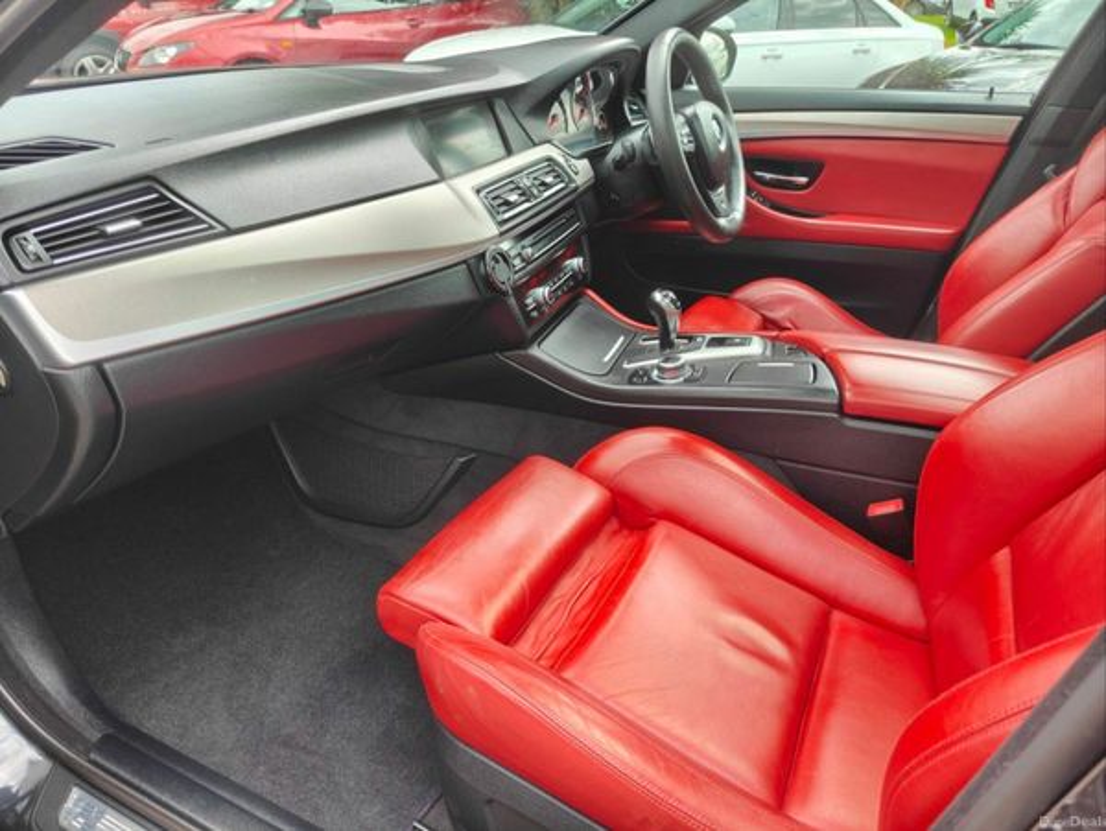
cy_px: 416
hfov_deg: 71.6
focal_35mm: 24
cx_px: 553
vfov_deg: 56.9
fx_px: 767
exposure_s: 1/100
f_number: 1.7
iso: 160
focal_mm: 6.06
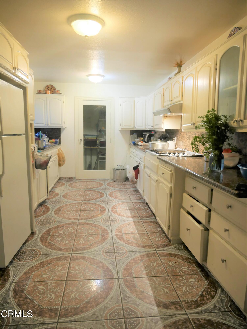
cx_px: 124
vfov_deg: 71.6
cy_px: 164
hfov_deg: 56.8
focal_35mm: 24
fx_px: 228
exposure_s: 1/60
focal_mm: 12
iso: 800
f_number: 2.8
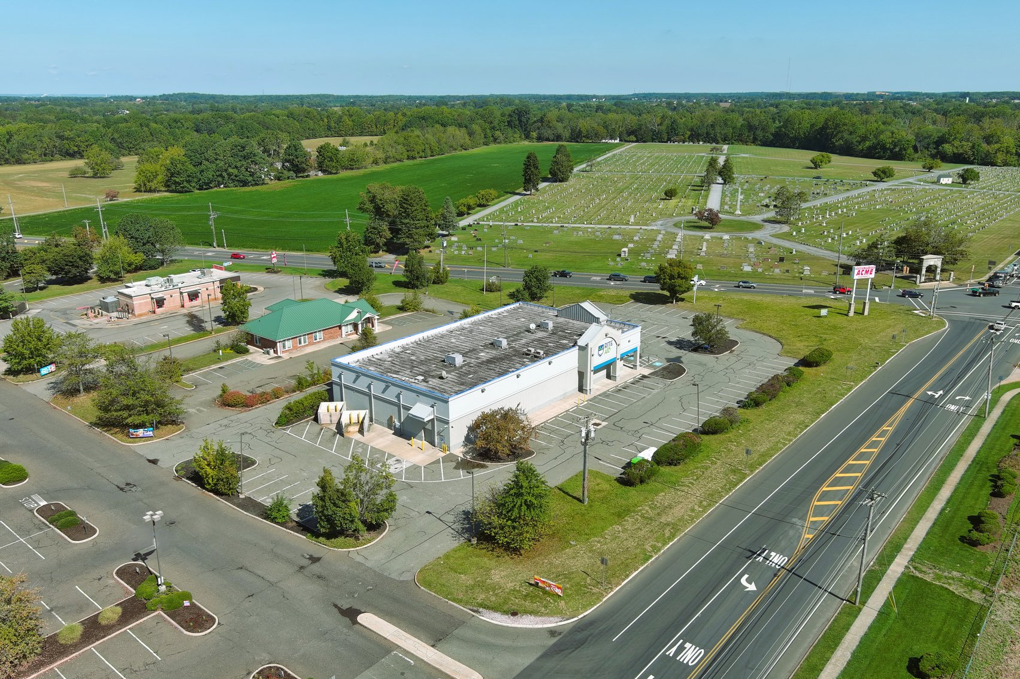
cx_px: 510
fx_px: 822
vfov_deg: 45.0
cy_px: 340
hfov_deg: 63.7
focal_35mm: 29
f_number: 2.8
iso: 100
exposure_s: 1/1250
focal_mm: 10.57
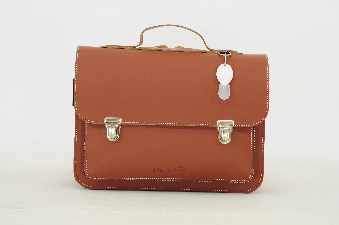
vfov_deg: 16.5
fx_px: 776
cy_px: 112
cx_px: 170
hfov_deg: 24.6
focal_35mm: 82
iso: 200
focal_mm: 55
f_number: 9
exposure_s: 1/25
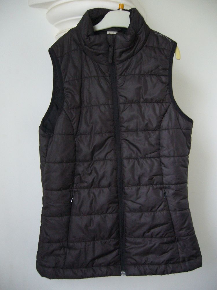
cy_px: 145
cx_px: 108
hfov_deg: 40.7
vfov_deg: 52.6
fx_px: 293
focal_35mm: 35
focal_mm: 5.8
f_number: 2.8
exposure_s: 1/8
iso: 200
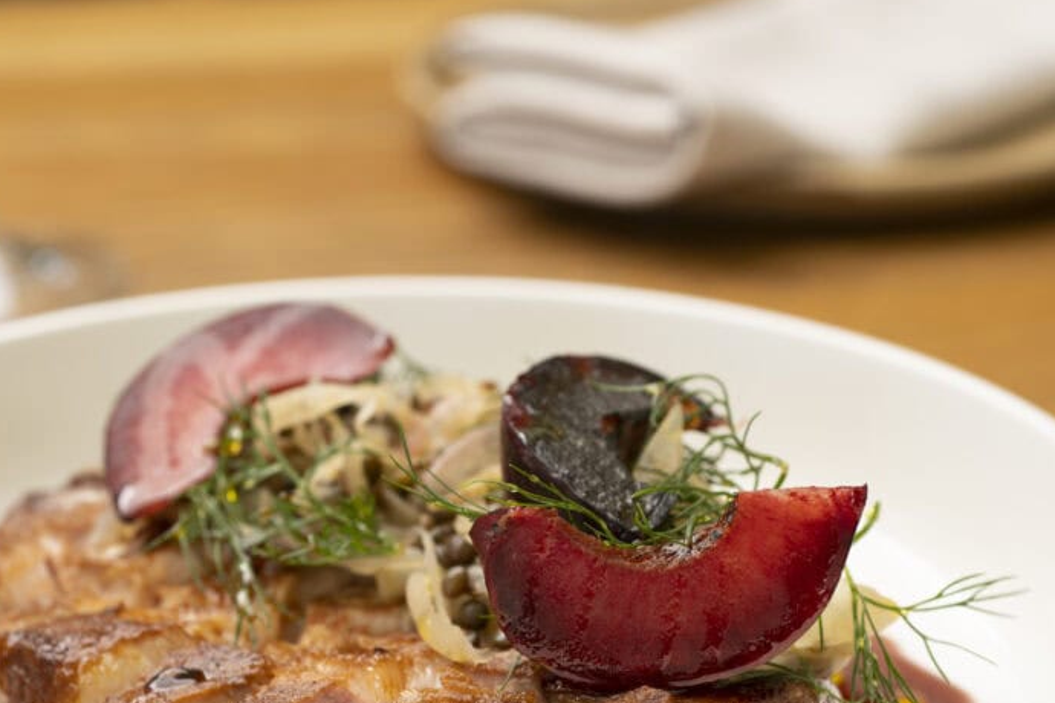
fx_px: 2608
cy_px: 478
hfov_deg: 22.8
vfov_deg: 15.3
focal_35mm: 89
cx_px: 399
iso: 160
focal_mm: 60
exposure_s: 1/80
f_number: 6.3
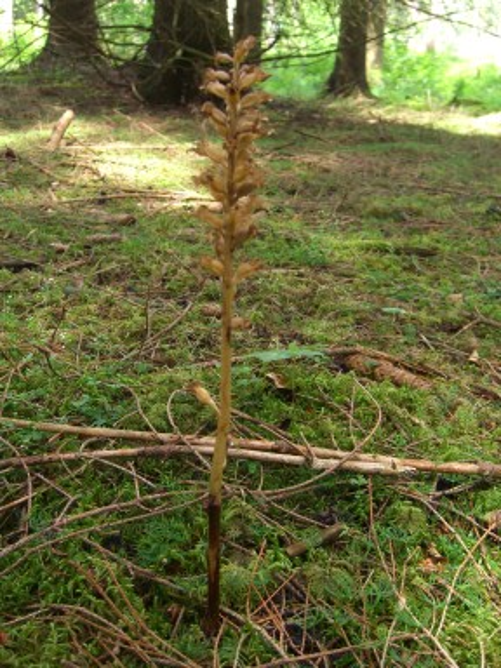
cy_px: 334
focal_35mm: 38
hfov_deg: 37.7
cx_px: 250
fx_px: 733
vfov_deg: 49.0
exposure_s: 1/80
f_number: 2.8
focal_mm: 7.9
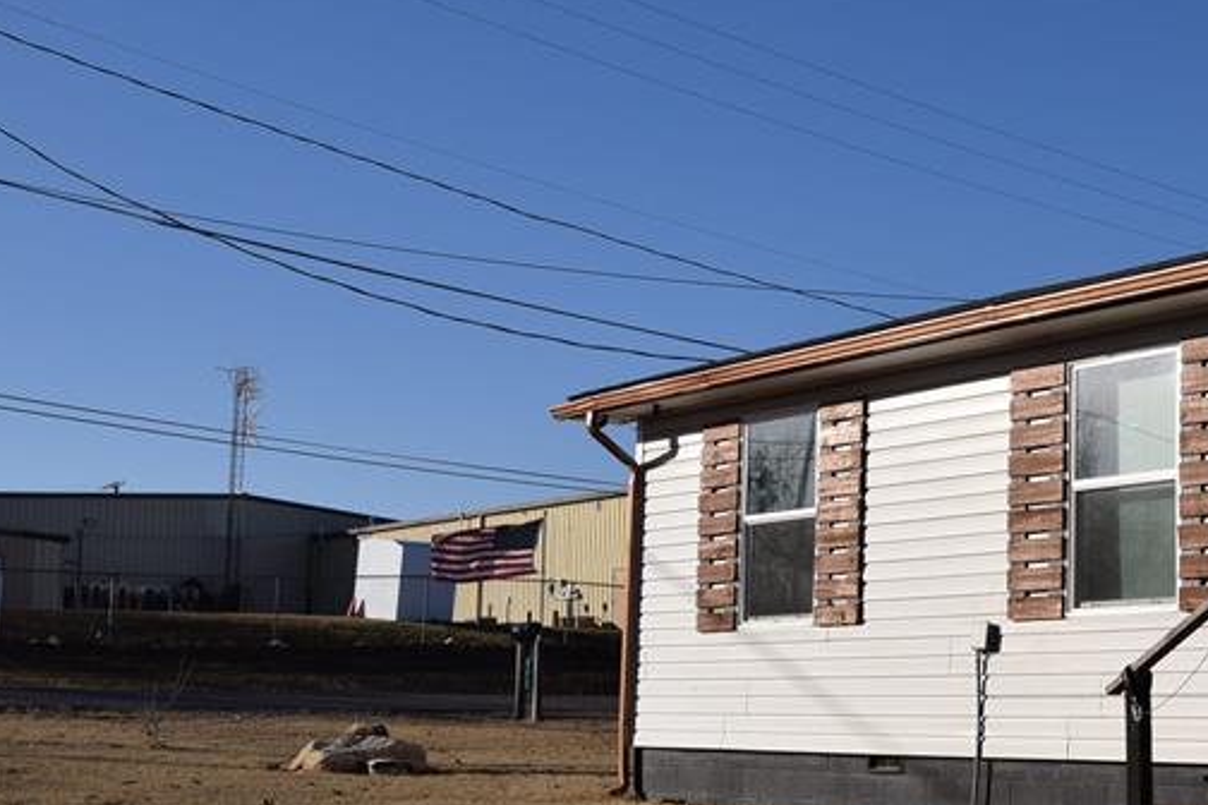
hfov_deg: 31.9
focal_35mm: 61
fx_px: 2047
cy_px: 534
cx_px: 985
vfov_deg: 22.2
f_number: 8
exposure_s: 1/1000
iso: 200
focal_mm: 20
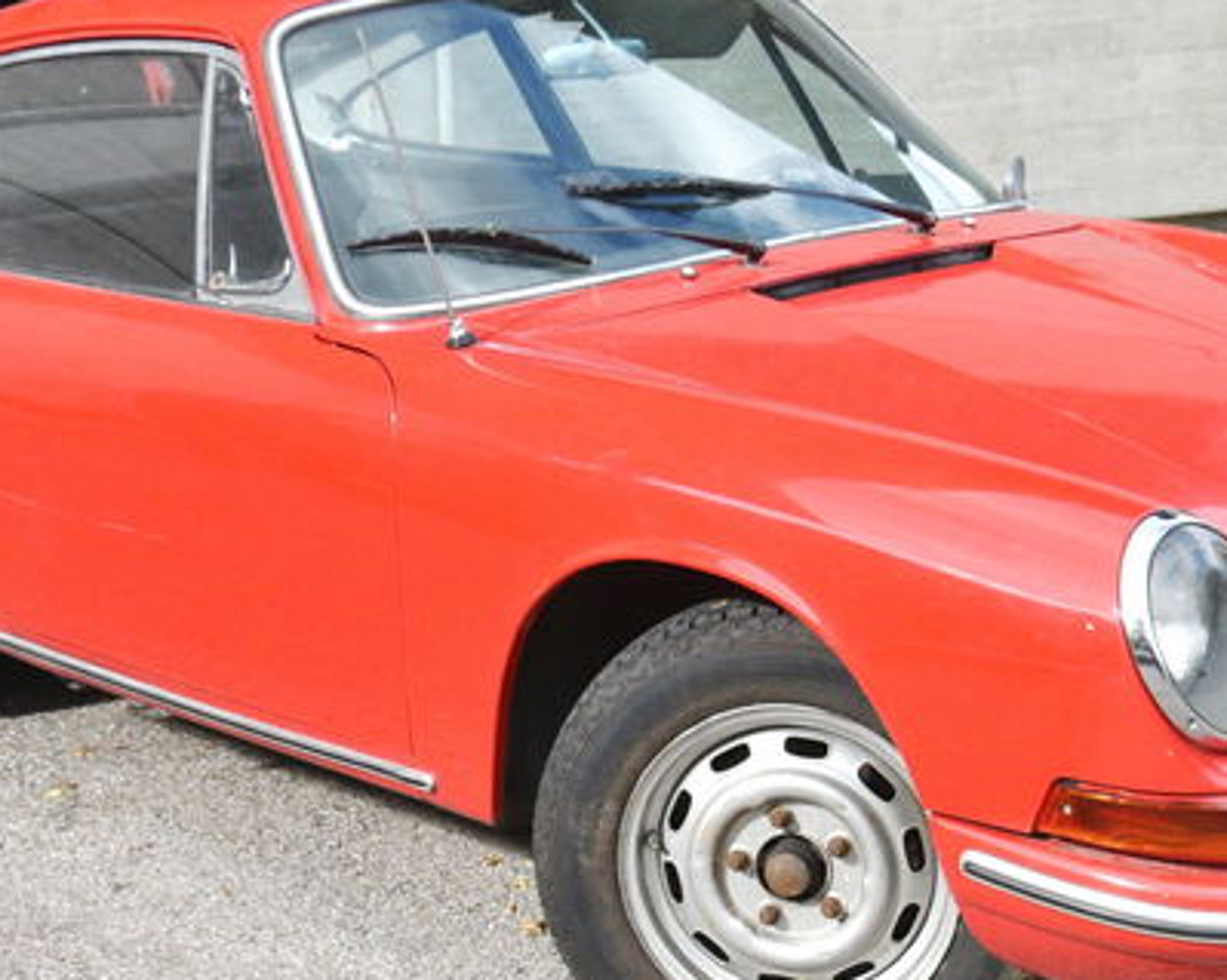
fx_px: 2033
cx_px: 726
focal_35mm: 56
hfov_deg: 33.5
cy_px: 584
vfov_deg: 27.1
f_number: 6.3
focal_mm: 31
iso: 2000
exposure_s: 1/2000
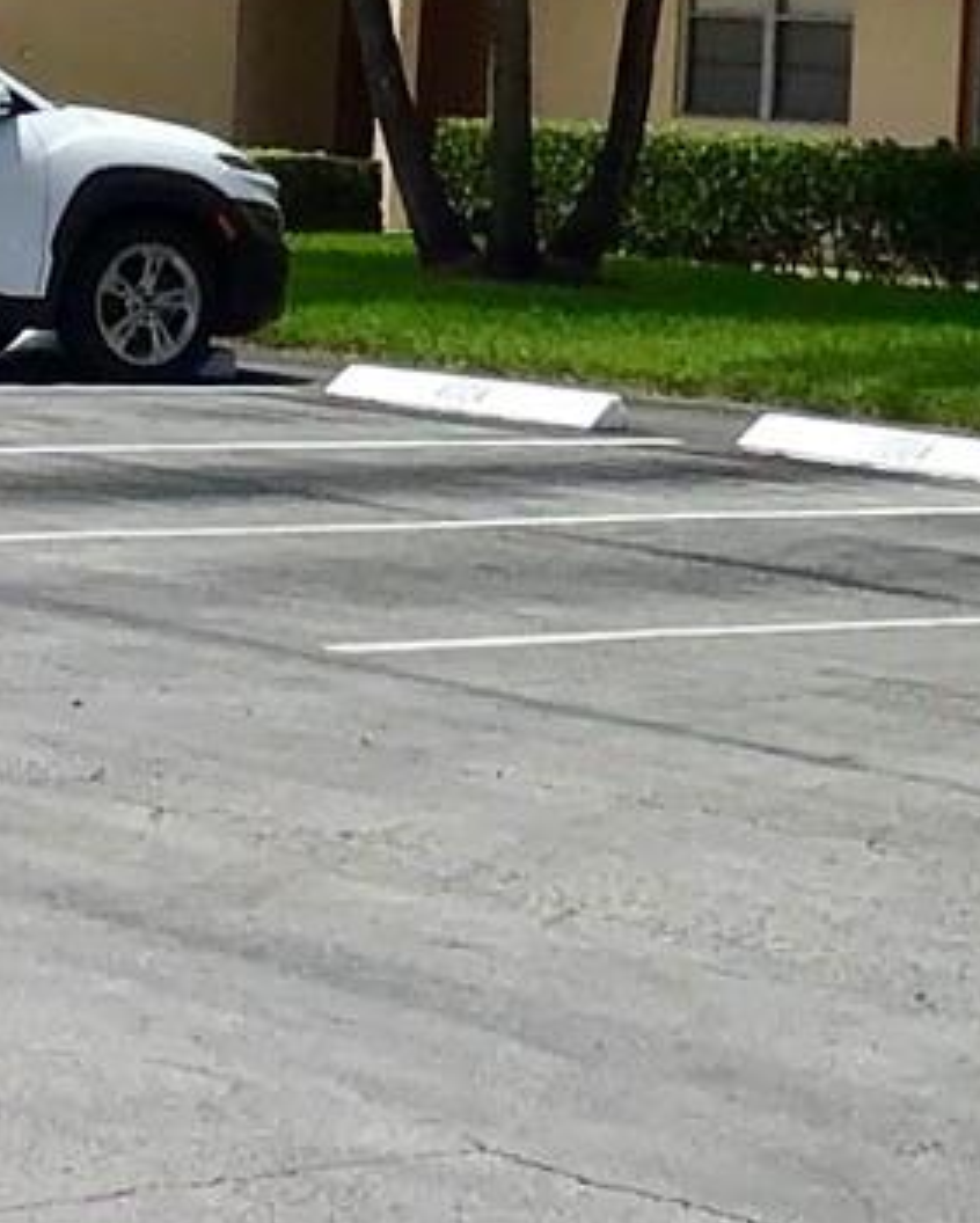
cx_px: 803
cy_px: -327
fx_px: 6375
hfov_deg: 8.8
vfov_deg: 10.7
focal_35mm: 176
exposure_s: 1/2551
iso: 25
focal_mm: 3.3
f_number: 2.4
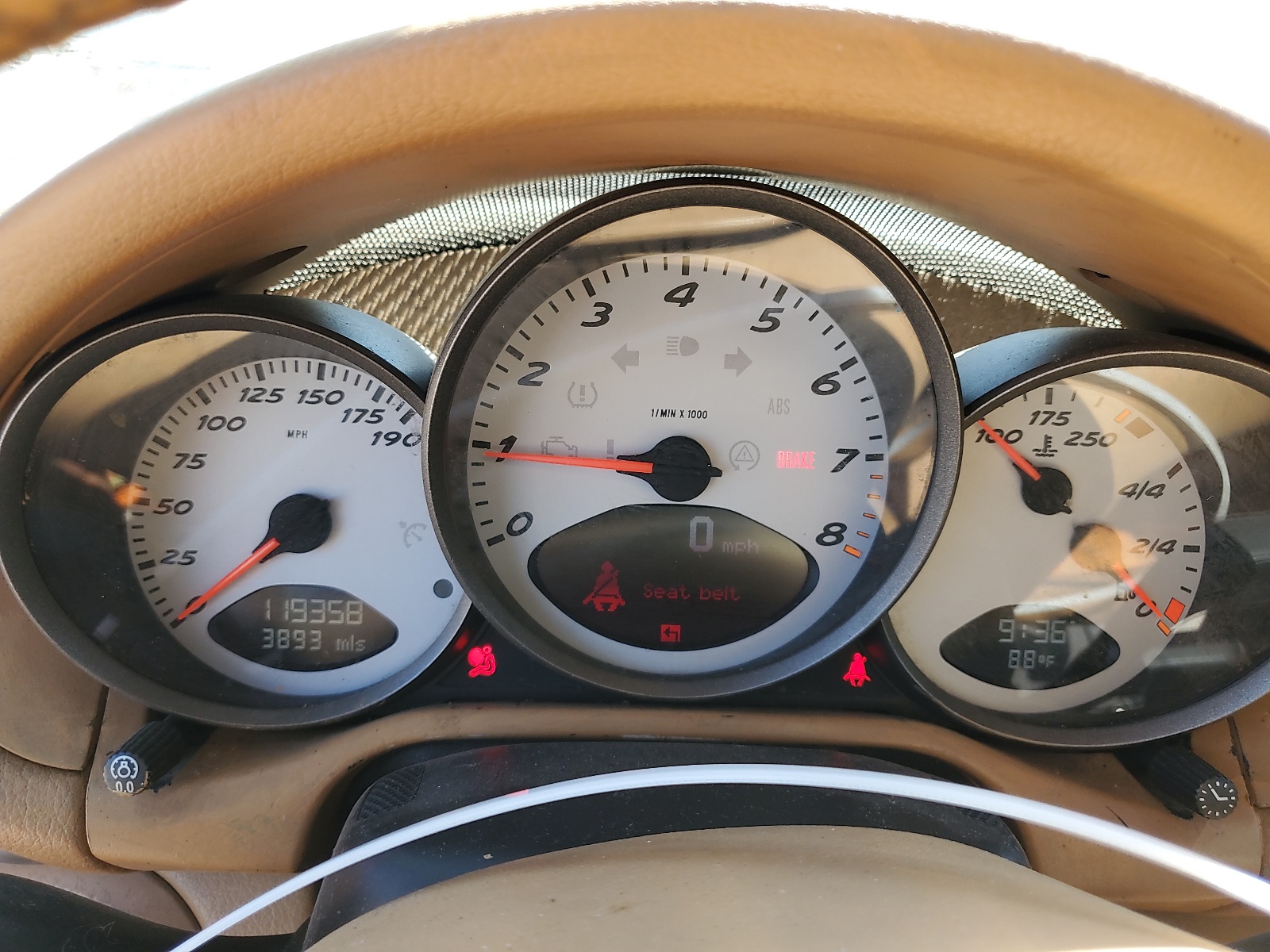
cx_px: 635
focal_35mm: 26
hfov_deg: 67.3
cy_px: 476
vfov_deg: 53.1
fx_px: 954
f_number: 1.5
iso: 50
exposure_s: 1/233
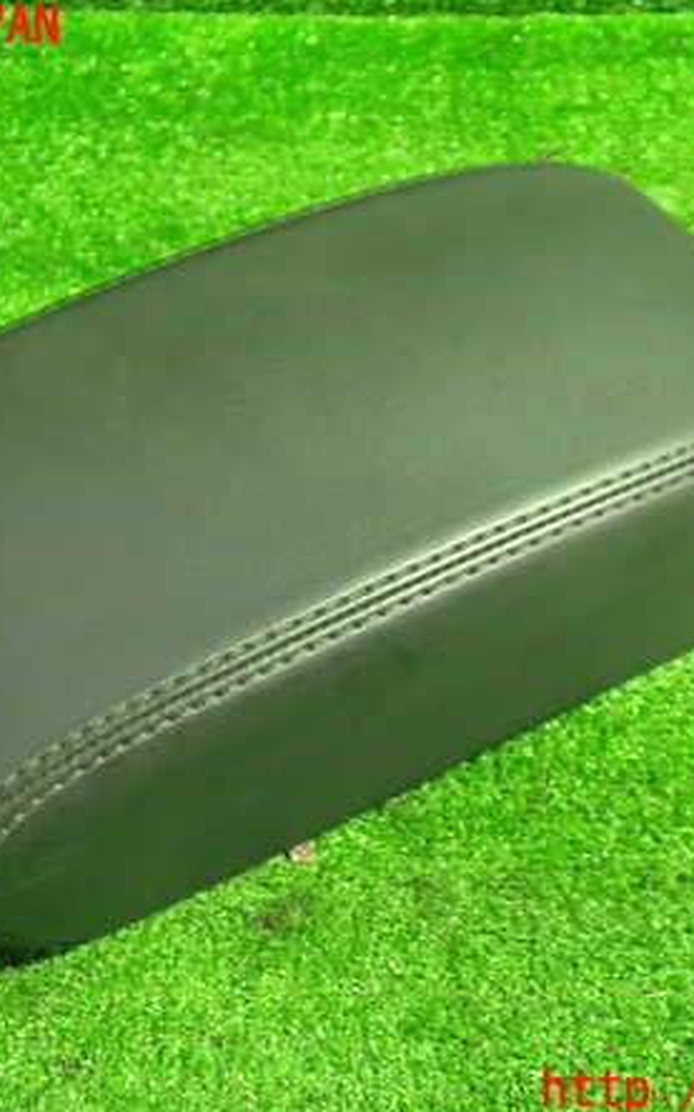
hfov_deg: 29.8
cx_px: 356
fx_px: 1303
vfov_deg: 46.2
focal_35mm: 43
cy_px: 559
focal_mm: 5.4
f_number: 2.3
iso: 640
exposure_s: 1/30
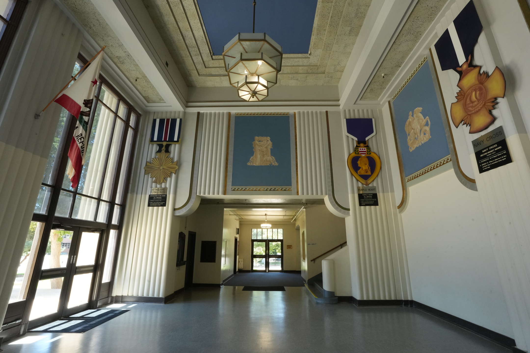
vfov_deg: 73.7
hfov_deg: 96.7
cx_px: 265
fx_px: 236
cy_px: 176
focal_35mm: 16
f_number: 20
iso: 2500
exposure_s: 1/30
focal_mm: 16
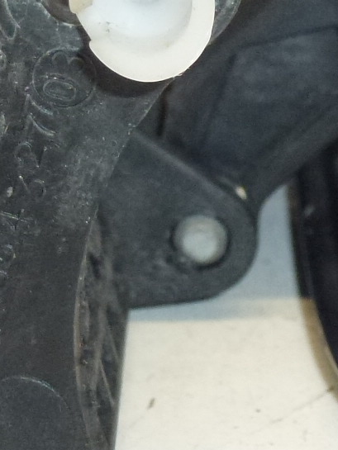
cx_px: 271
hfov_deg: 8.8
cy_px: 79
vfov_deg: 11.6
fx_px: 2199
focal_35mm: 169
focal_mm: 8
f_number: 4
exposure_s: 1/200
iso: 400
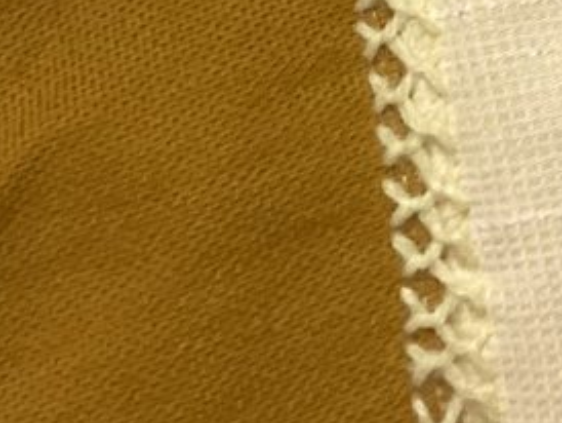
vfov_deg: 8.0
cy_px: -633
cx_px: 526
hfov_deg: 11.5
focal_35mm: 171
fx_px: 2779
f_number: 2.4
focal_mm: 3.3
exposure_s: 1/60
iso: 250
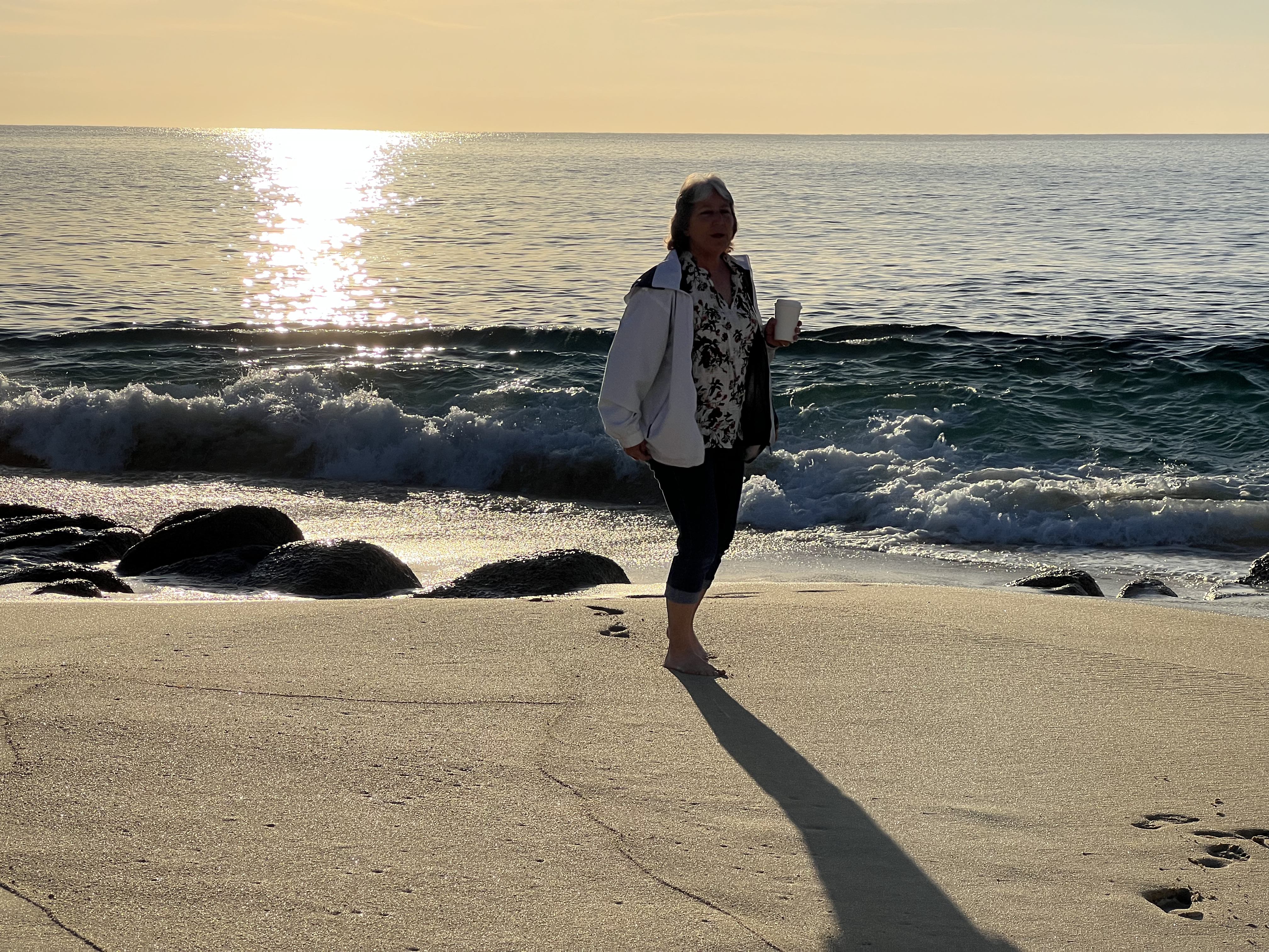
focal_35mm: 77
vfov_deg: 19.1
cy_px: 476
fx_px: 2823
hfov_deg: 25.3
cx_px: 634
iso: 20
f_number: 2.8
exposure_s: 1/2801
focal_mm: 9
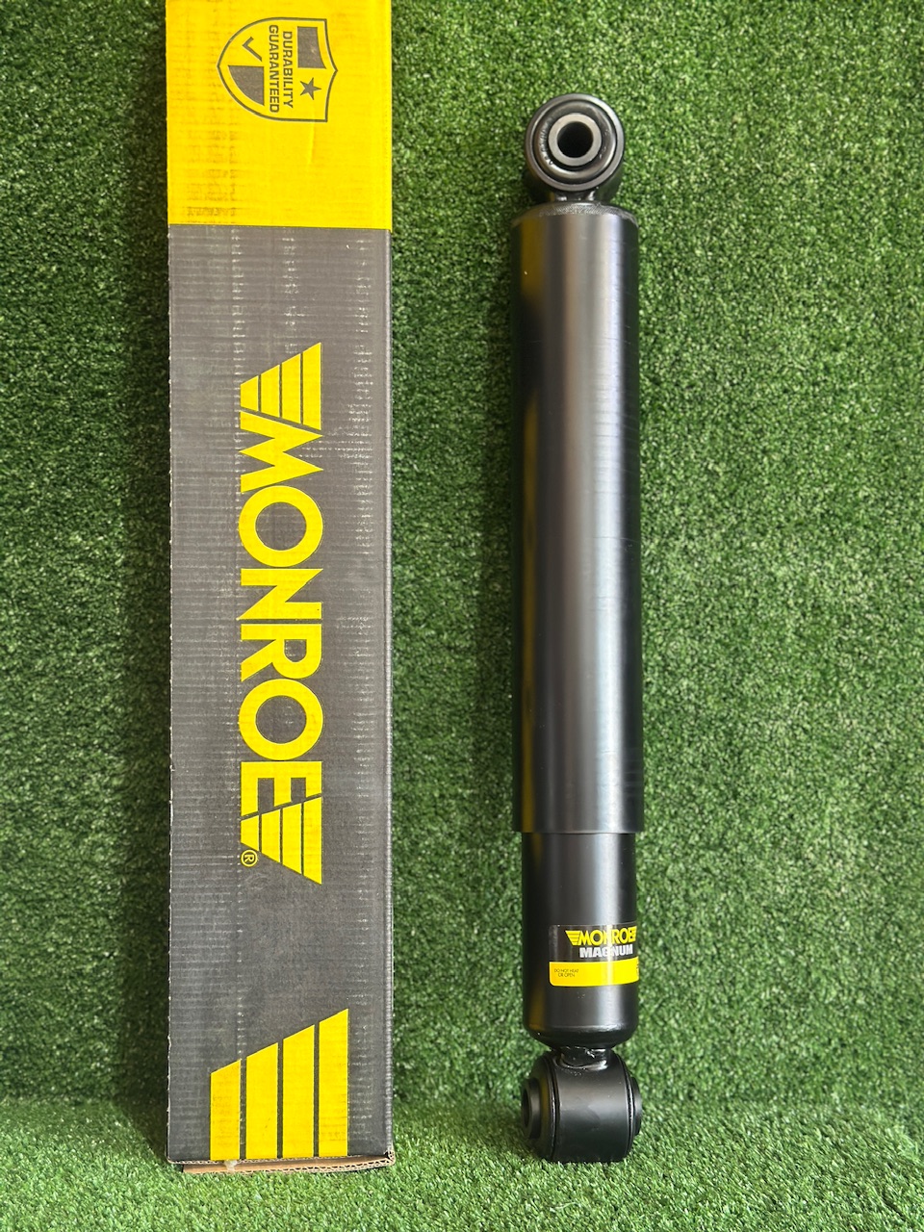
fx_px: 1708
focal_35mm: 48
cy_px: 616
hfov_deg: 30.3
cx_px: 462
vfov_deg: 39.7
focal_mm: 6.86
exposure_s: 1/50
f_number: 1.78
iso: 320
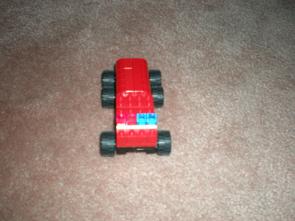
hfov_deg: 49.0
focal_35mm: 38
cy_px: 110
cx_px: 148
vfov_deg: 37.7
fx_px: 324
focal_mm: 6.3
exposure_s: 1/60
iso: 64
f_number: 3.1
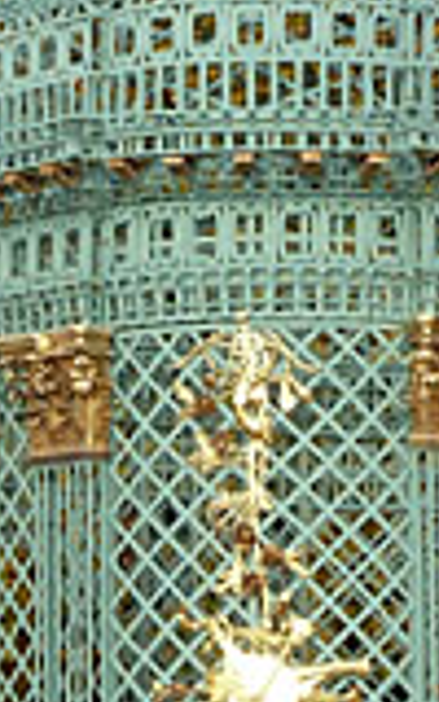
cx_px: 303
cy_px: 478
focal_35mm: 250
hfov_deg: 5.3
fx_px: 4786
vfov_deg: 8.4
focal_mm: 10.3
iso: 80
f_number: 4
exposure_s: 1/200
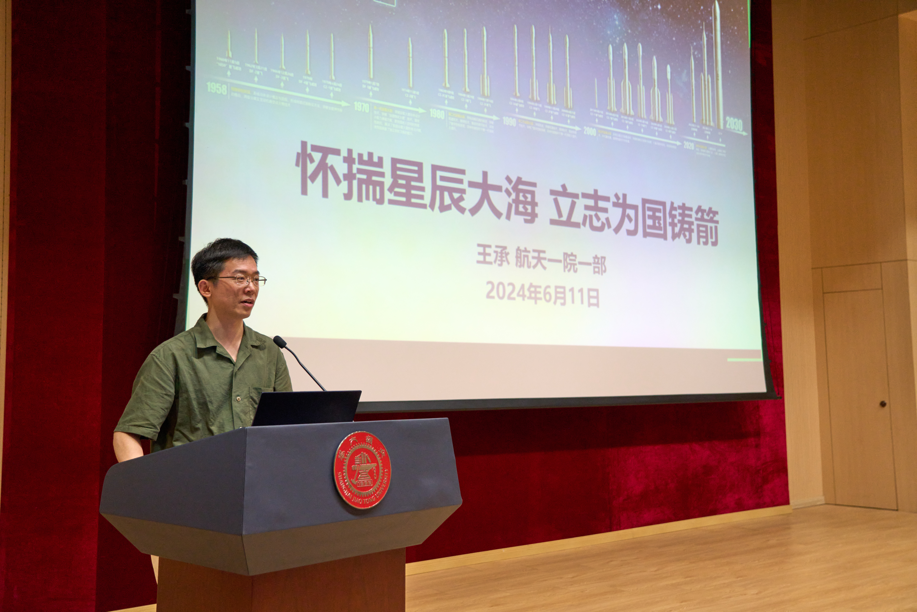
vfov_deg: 35.9
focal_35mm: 37
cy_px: 306
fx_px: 942
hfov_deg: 51.9
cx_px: 458
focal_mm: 37
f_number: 4
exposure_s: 1/320
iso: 2500
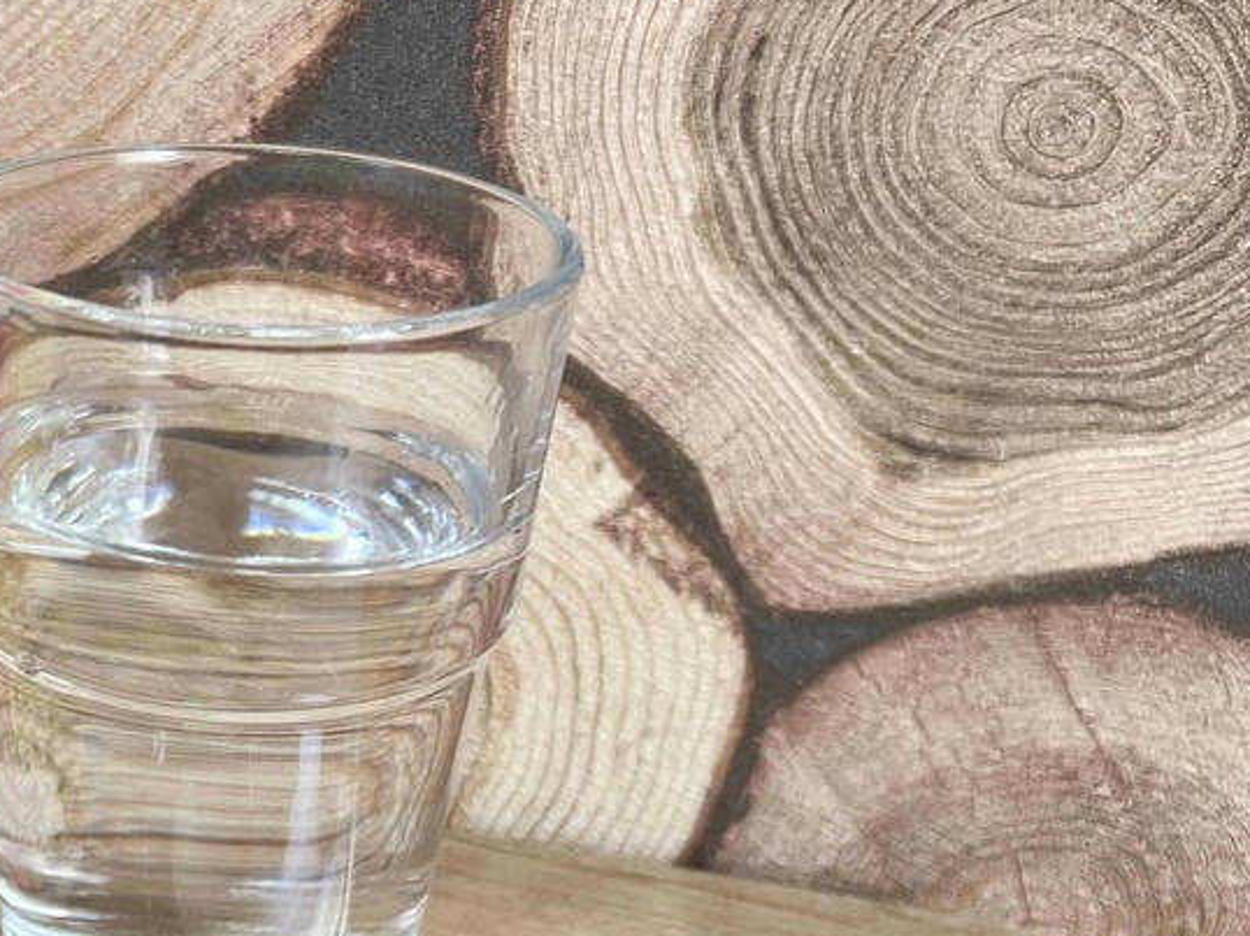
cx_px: 132
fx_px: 2093
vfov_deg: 24.7
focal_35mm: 58
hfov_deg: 31.7
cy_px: 771
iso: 64
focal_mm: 5.7
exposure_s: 1/120
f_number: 1.5
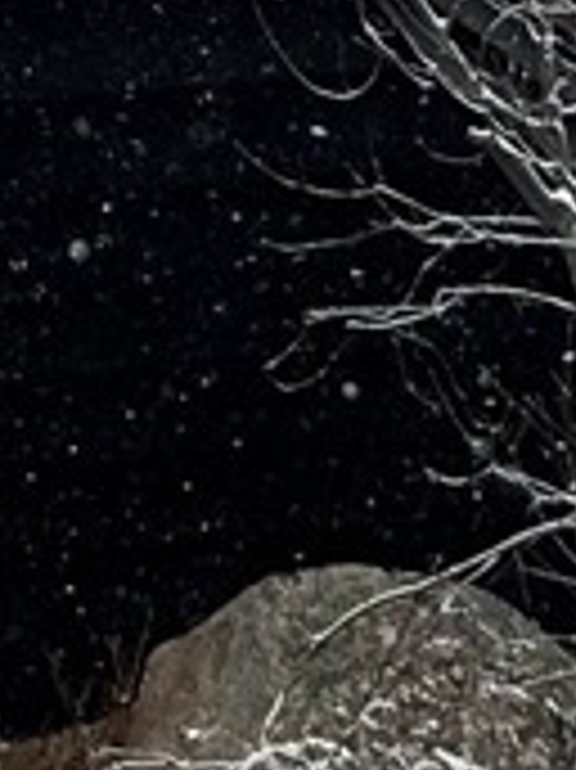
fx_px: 5753
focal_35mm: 259
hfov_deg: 5.7
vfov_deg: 7.6
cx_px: 328
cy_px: 61
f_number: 1.5
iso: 50
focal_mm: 5.7
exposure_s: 1/1449
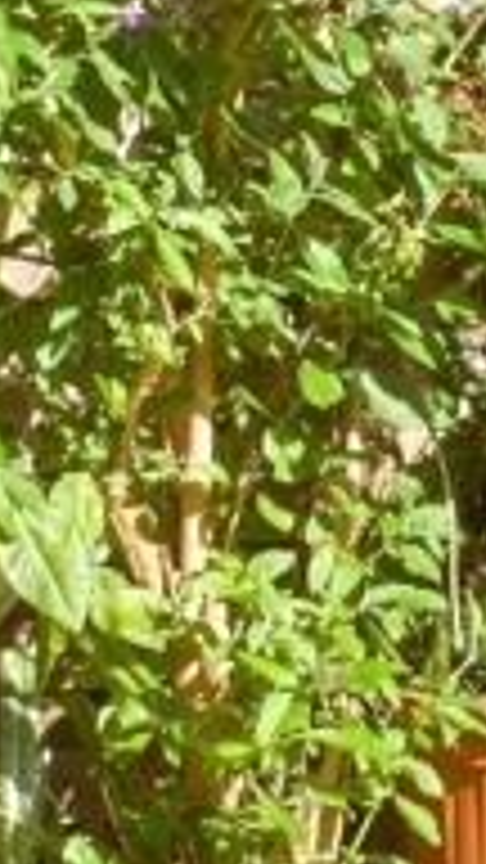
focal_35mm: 168
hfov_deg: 5.9
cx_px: 2074
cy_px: 398
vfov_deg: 12.8
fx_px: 3849
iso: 500
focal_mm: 20
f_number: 16
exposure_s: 1/125
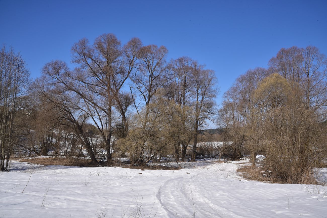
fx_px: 454
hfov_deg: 39.6
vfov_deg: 27.0
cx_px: 164
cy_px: 109
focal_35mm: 50
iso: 125
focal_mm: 50
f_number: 14
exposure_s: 1/125
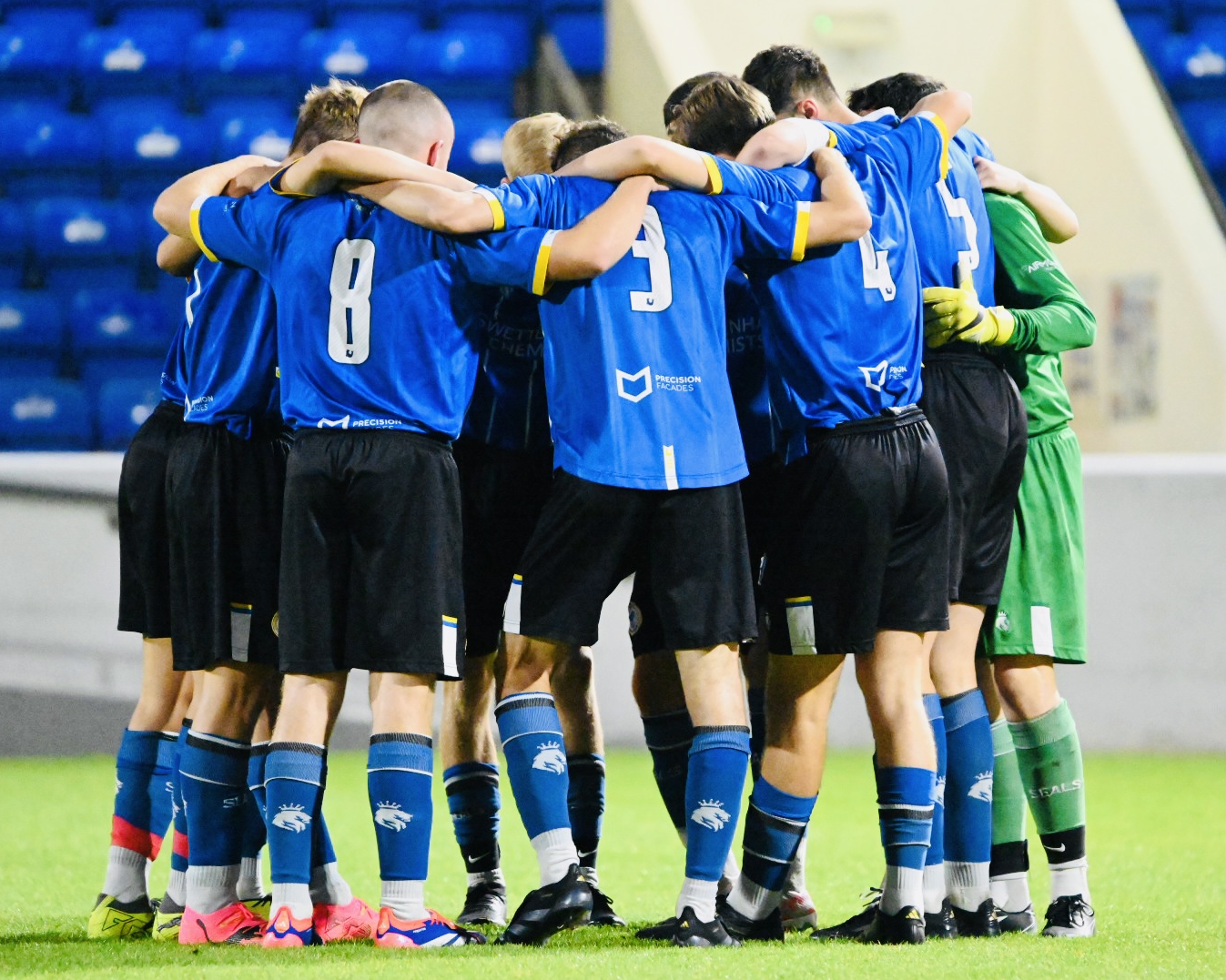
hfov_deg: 3.8
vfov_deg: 3.0
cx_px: 624
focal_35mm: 508
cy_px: 490
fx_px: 18429
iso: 25600
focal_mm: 450
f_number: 6
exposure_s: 1/320
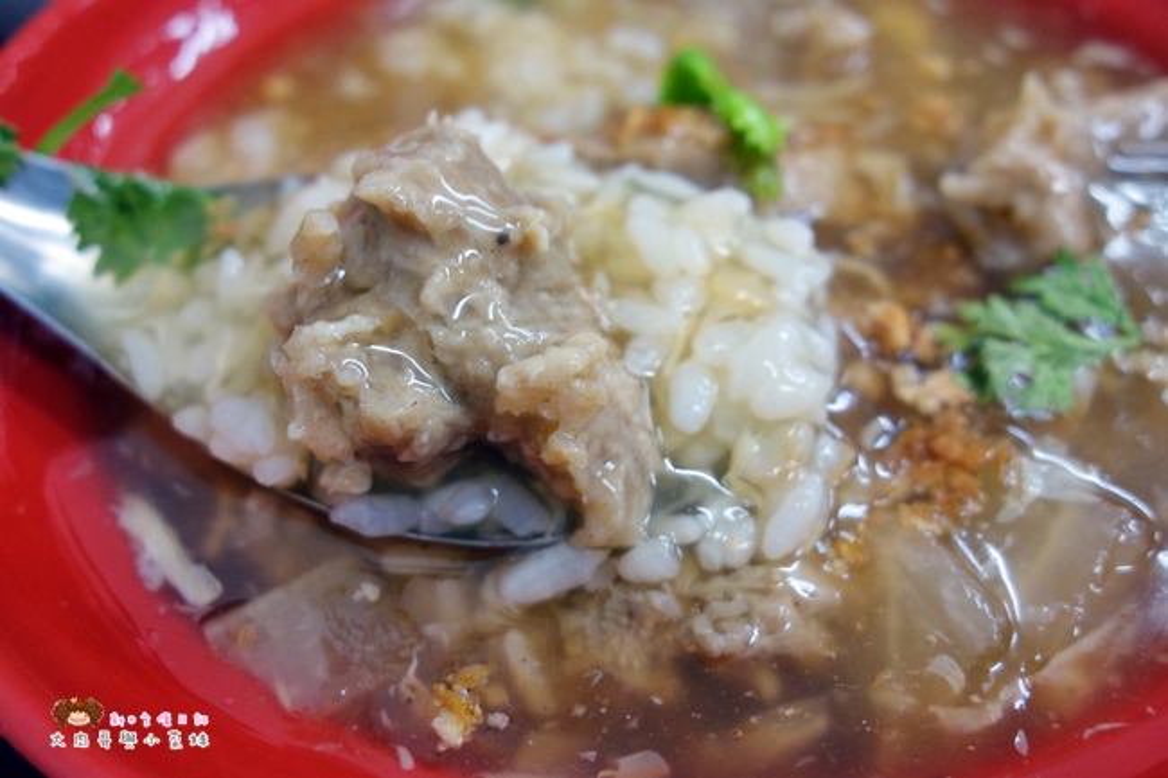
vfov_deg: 46.4
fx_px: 908
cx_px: 584
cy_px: 389
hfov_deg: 65.5
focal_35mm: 28
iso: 400
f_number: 3.2
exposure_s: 1/30
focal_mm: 10.4
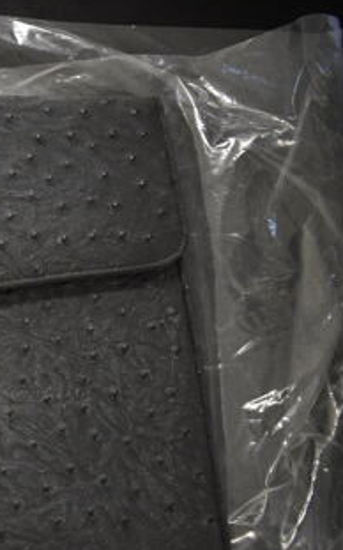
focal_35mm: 54
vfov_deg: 37.4
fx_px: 809
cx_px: -187
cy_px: 338
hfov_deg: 20.2
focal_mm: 18
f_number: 3.5
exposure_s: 1/30
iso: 2000
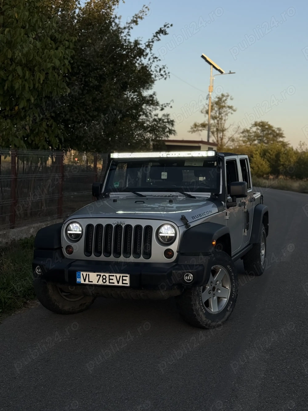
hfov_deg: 30.3
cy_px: 206
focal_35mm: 48
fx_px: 570
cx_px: 154
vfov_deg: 39.7
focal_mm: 6.76
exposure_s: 1/1795
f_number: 1.78
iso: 100
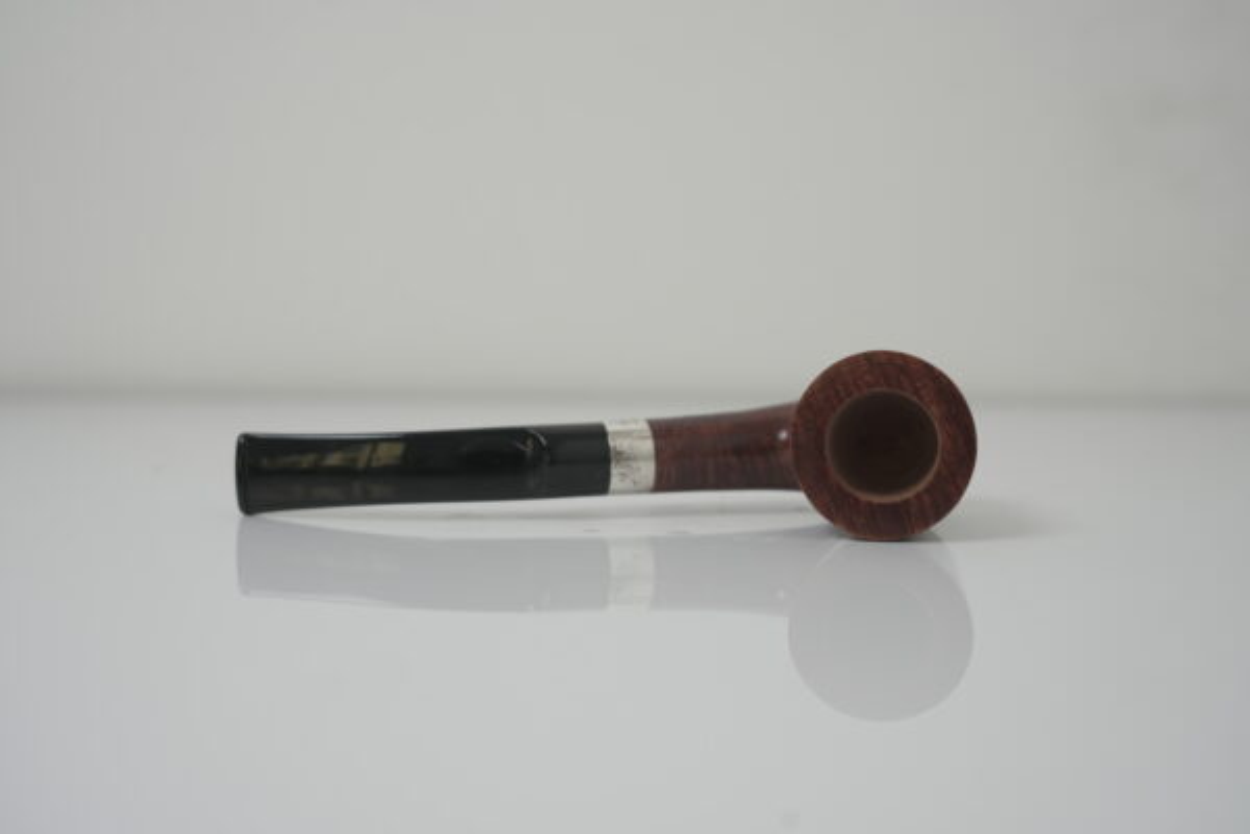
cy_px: 417
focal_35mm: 50
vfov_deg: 27.0
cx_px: 625
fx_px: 1736
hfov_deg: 39.6
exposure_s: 1/125
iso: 500
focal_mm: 50
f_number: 5.6
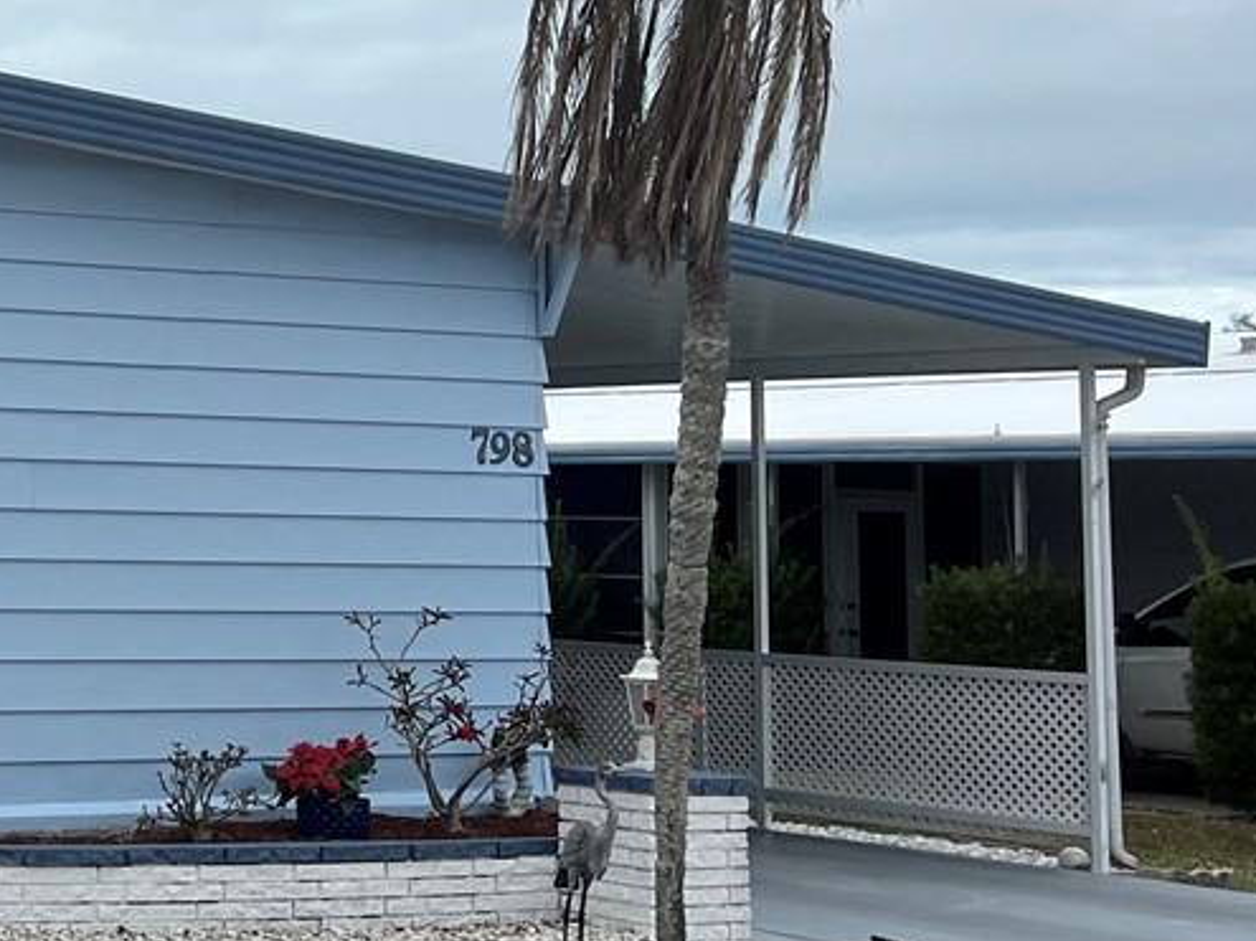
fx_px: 3047
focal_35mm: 84
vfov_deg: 17.5
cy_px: 322
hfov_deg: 20.6
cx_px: -513
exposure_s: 1/2309
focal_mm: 5.1
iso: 50
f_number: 1.6
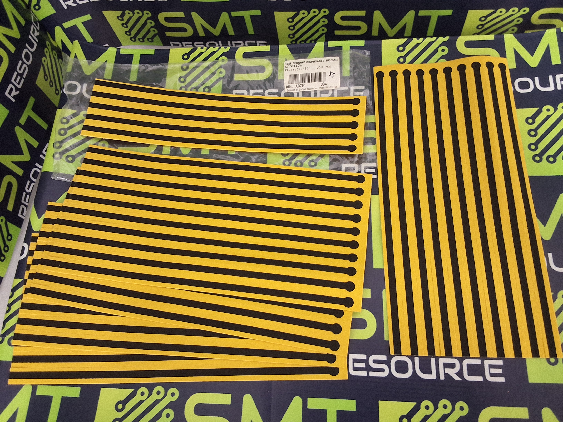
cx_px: 282
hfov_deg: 63.4
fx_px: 455
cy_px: 211
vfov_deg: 49.7
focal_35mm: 28
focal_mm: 2.91
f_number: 1.9
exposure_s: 1/24
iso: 250
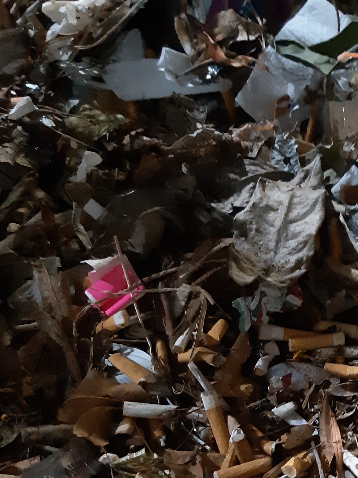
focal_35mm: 59
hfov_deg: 23.7
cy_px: 473
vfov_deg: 30.5
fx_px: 814
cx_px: 359
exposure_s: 1/17
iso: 640
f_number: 1.7
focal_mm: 3.93
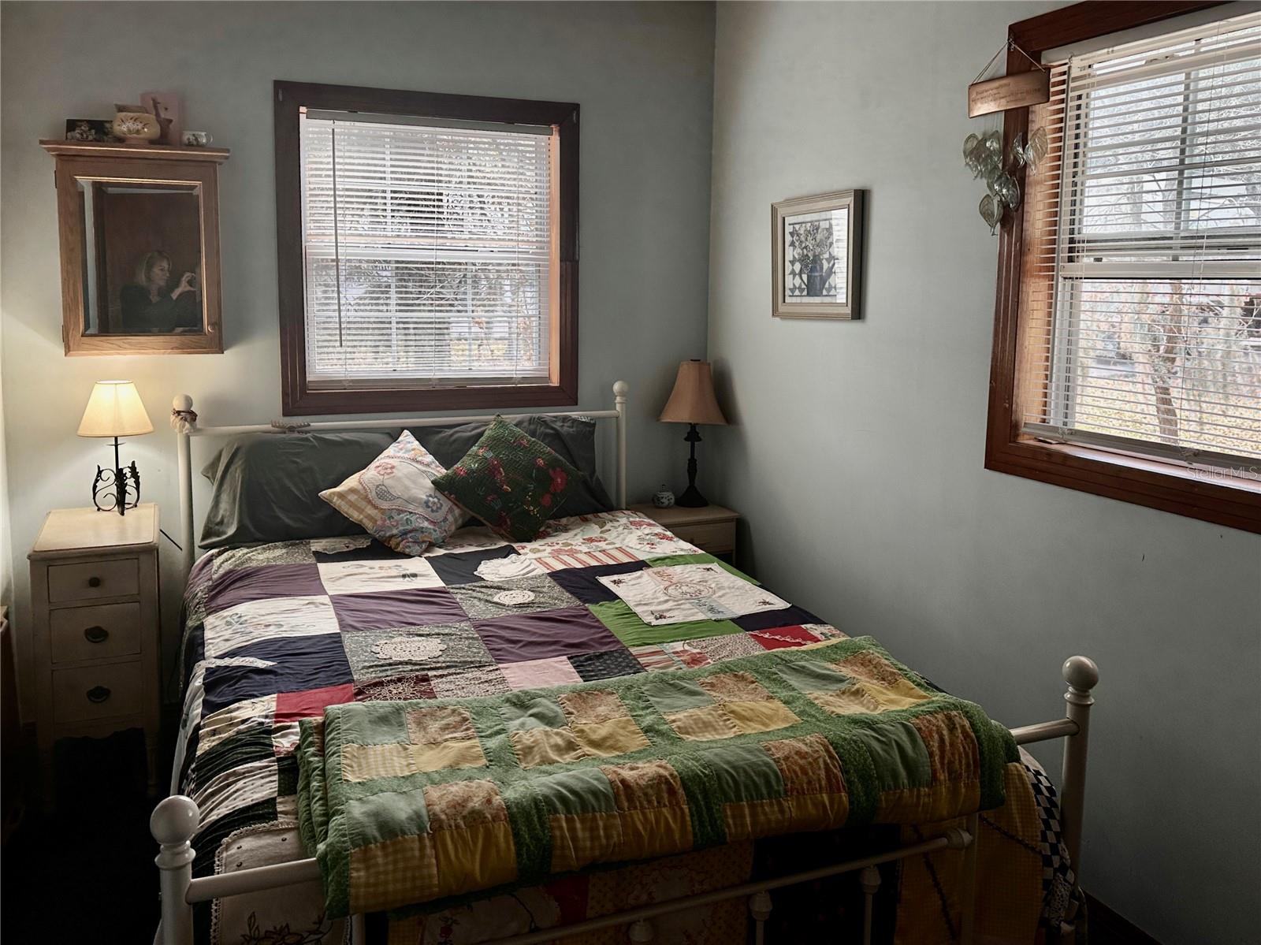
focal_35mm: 24
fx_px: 874
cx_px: 630
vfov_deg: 56.8
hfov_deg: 71.6
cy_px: 472
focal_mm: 6.86
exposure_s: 1/120
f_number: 1.78
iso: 80
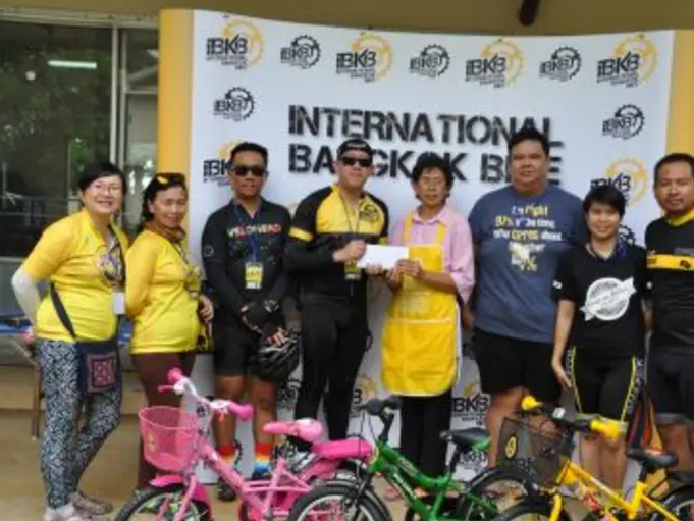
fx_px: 893
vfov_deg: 32.5
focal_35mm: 45
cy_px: 258
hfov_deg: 42.4
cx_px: 392
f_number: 6.3
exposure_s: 1/160
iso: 200
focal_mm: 27
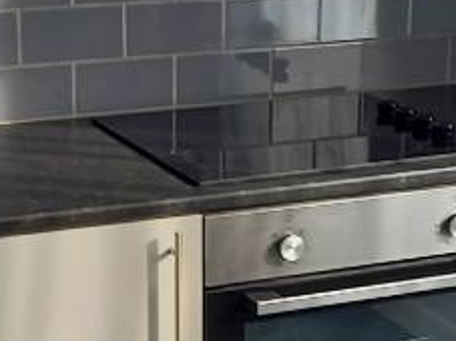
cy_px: 233
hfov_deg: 17.4
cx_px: 235
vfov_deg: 13.1
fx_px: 1488
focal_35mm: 113
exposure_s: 1/49
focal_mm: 4.6
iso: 64
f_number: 2
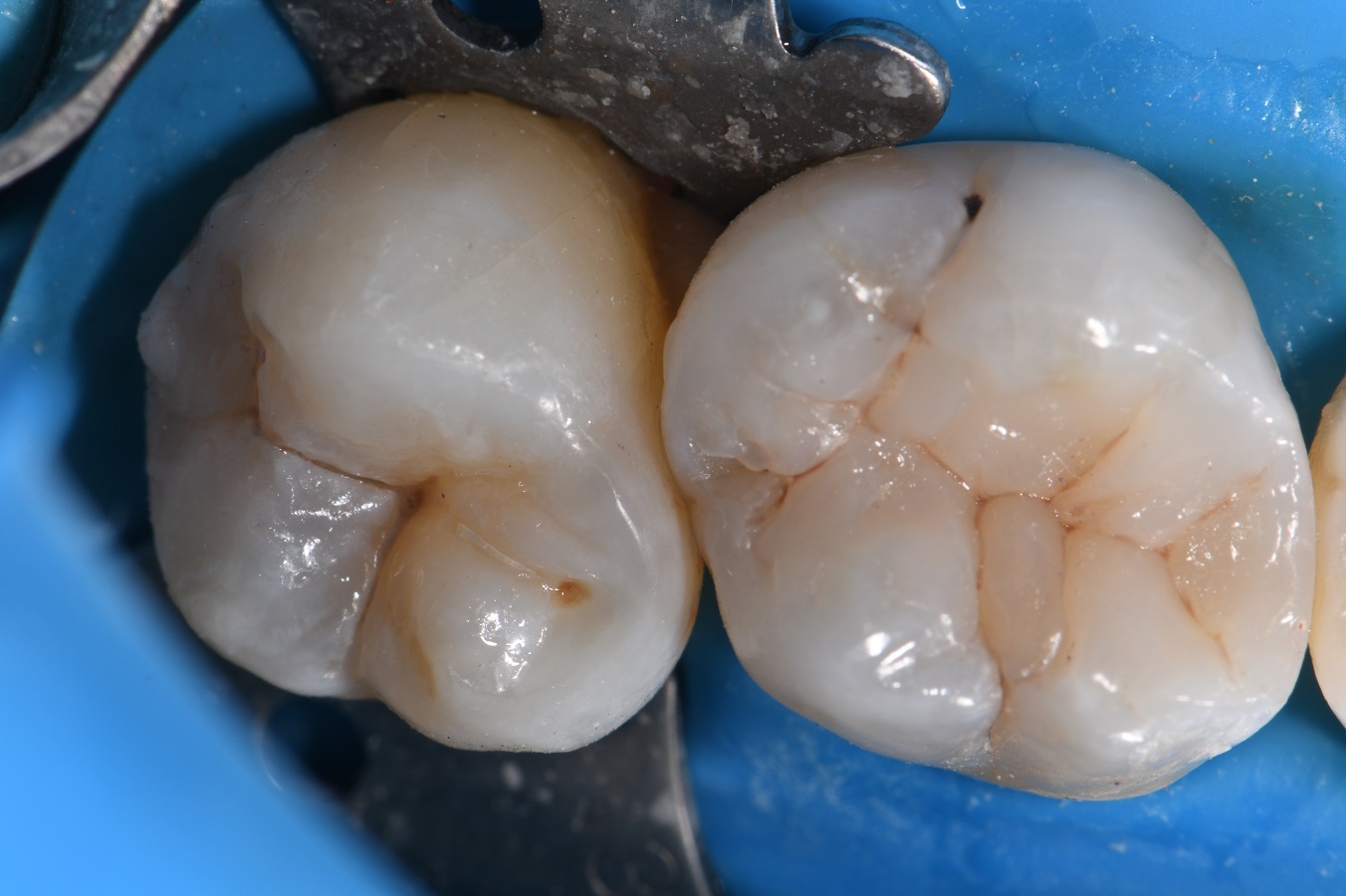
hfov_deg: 13.1
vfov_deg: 8.7
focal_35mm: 157
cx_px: 673
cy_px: 448
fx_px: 5867
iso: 200
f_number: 32
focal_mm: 105
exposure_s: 1/160
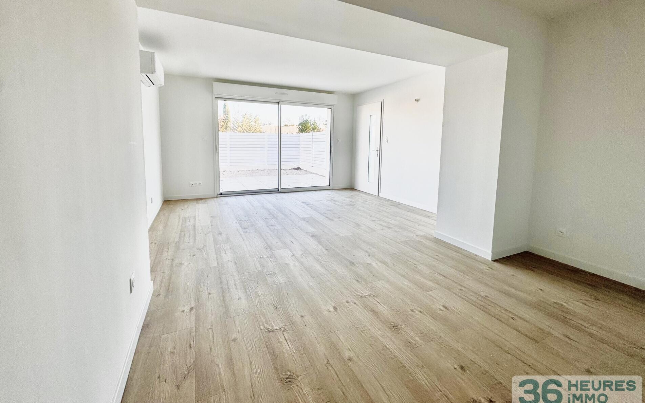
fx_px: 264
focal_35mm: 15
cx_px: 320
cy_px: 168
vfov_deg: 74.2
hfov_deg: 101.5
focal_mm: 2.22
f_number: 2.2
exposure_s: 1/155
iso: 40
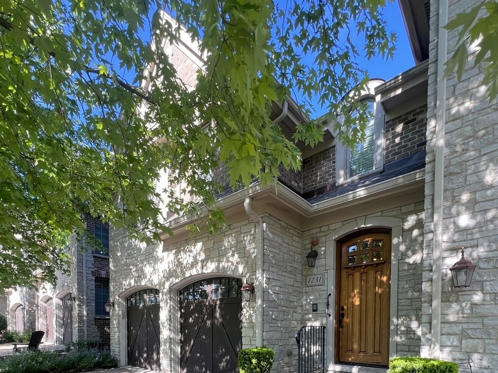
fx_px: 259
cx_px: 243
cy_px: 336
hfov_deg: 87.7
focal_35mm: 18
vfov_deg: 60.6
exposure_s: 1/103
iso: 32
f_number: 1.8
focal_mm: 1.57
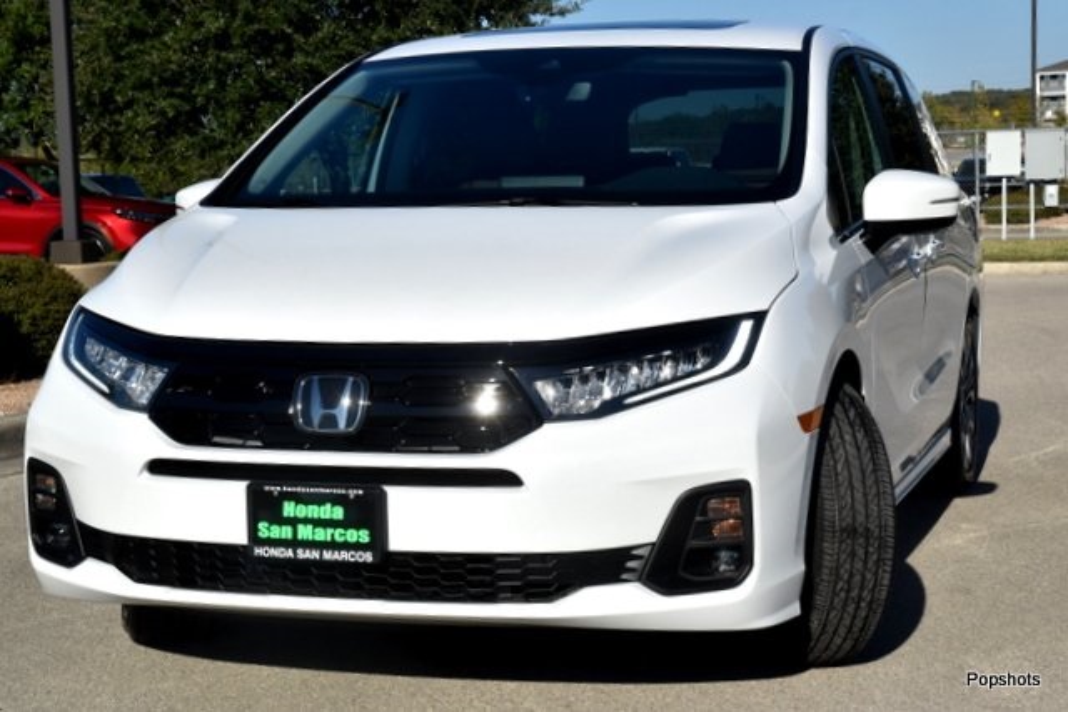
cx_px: 534
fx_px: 2047
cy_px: 356
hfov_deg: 29.2
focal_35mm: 69
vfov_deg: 19.7
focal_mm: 46
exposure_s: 1/500
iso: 200
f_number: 11
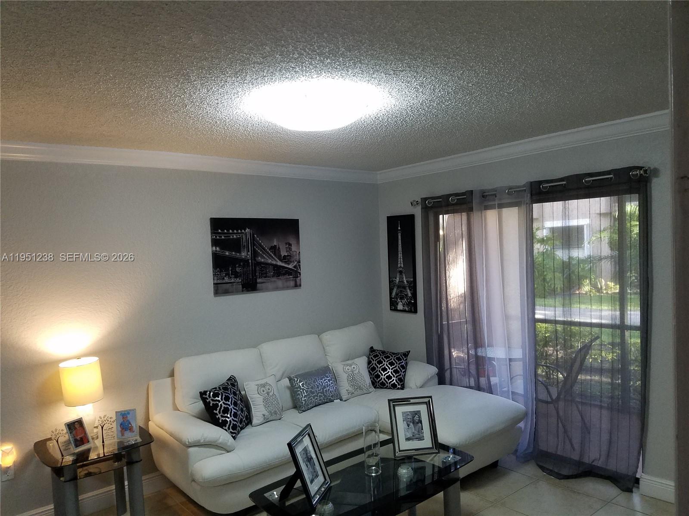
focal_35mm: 26
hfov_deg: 67.3
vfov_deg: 53.1
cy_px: 258
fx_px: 518
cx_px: 344
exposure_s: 1/60
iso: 200
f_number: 1.7
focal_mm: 4.2
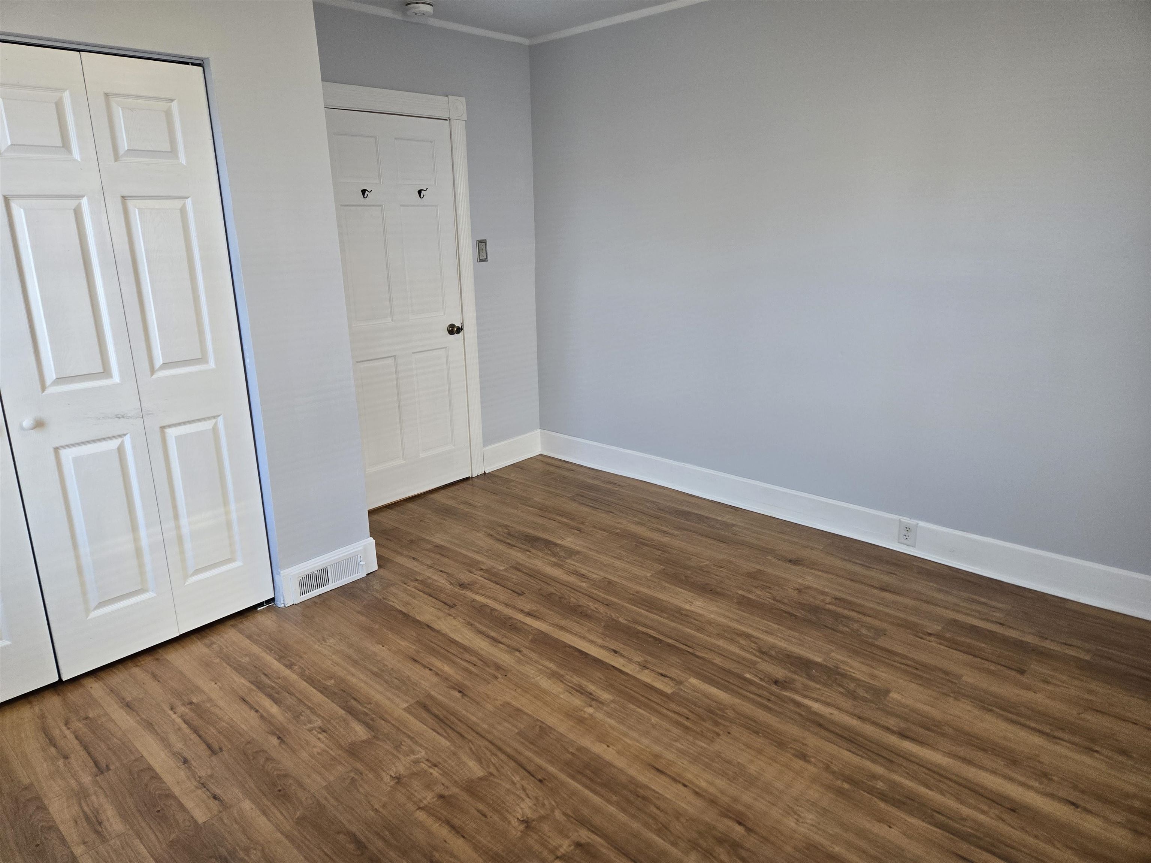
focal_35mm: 23
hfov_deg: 73.9
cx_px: 576
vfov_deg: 58.9
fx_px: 765
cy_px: 432
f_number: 1.8
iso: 200
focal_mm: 5.4
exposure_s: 1/120
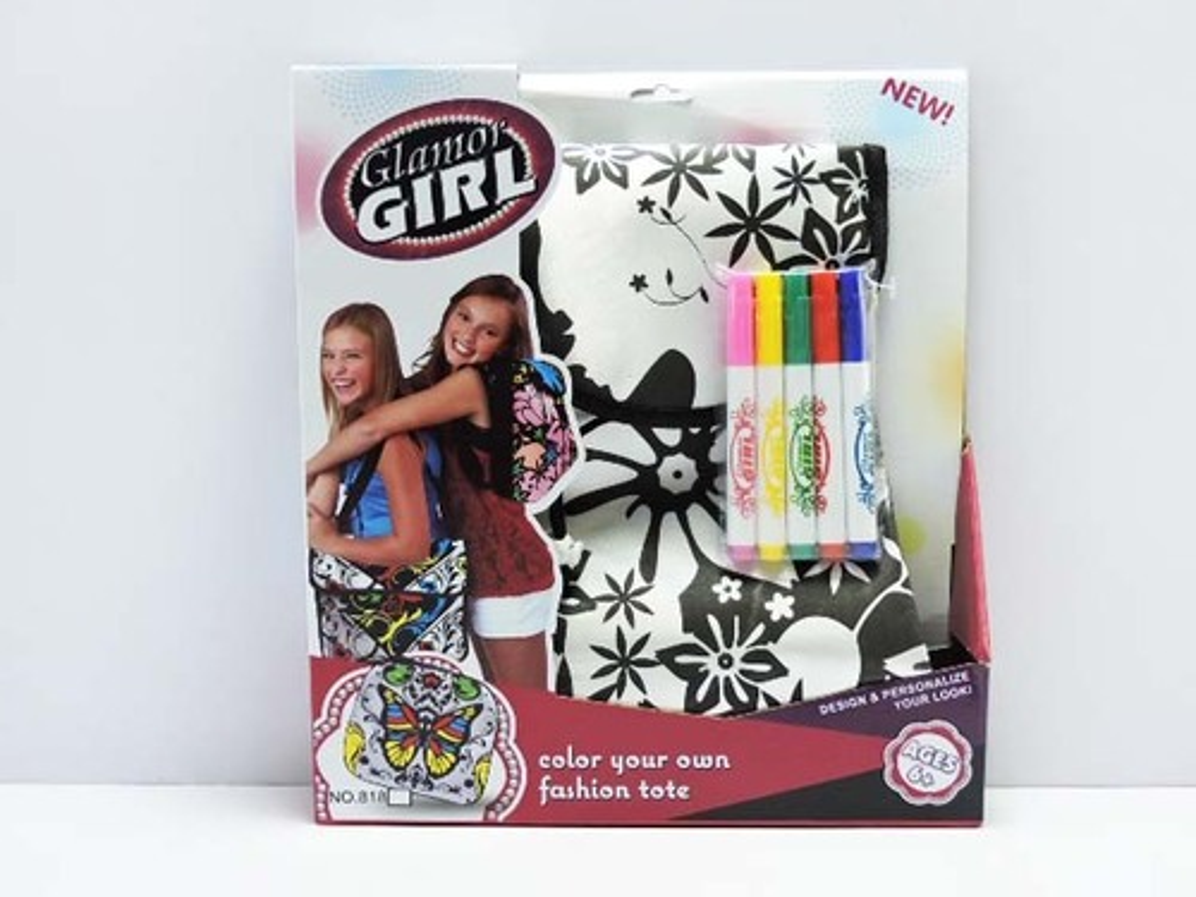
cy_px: 448
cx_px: 598
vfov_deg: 29.1
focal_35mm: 50
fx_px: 1728
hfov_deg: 38.2
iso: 250
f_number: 3.6
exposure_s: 1/50
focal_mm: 8.9
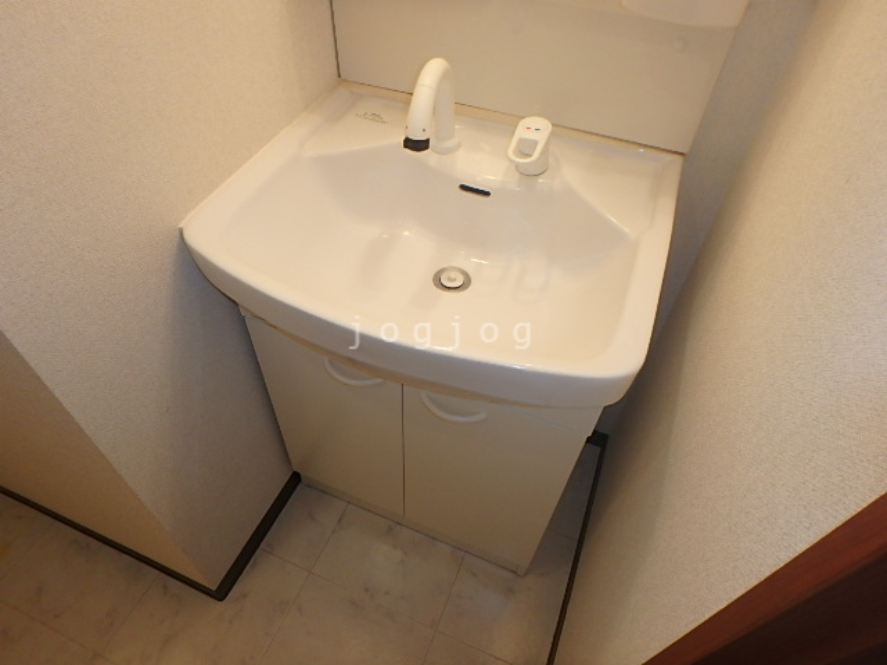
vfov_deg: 63.4
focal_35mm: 21
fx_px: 538
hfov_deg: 79.0
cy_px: 332
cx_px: 444
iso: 200
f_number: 3.5
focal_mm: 3.7
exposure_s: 1/50
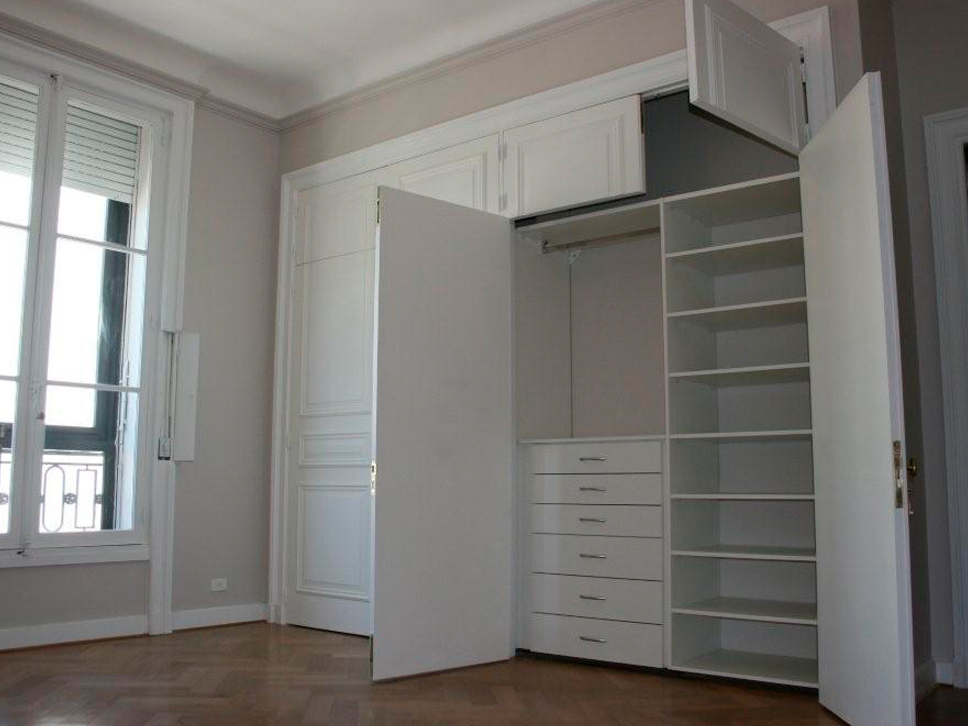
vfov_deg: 48.2
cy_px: 363
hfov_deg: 61.7
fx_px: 811
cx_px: 484
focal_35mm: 29
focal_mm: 4.15
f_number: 2.2
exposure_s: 1/33
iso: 125
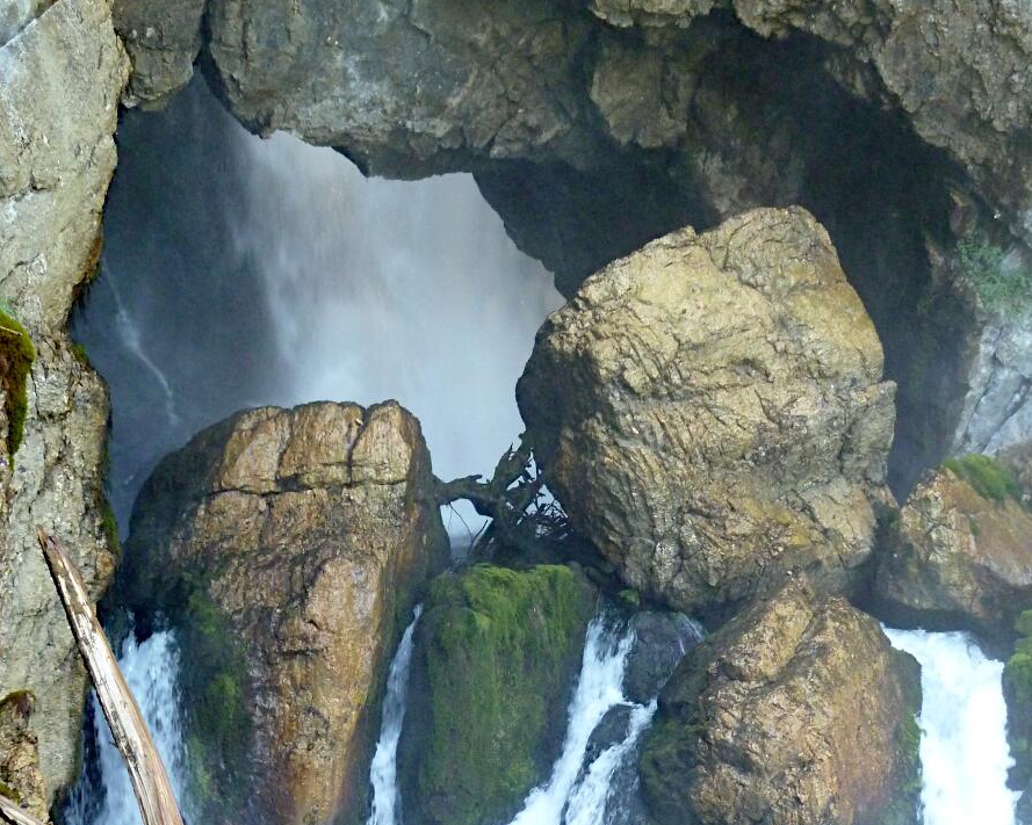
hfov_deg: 32.5
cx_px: 520
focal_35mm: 58
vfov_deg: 25.8
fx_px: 1771
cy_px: 657
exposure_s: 1/60
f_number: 3.7
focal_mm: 7.3
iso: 400
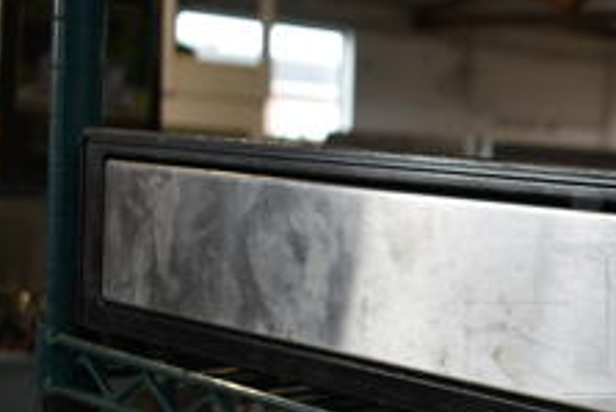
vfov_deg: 18.3
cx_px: 757
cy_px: 312
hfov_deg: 24.5
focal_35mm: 74
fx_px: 1267
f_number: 3.5
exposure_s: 1/40
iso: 100
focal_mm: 18
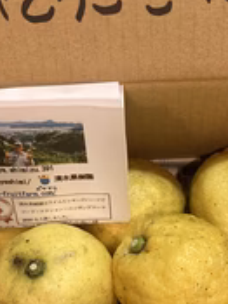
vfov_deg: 30.0
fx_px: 563
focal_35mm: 64
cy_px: 214
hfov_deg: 22.9
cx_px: 113
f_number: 1.8
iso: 160
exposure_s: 1/50
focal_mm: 3.99
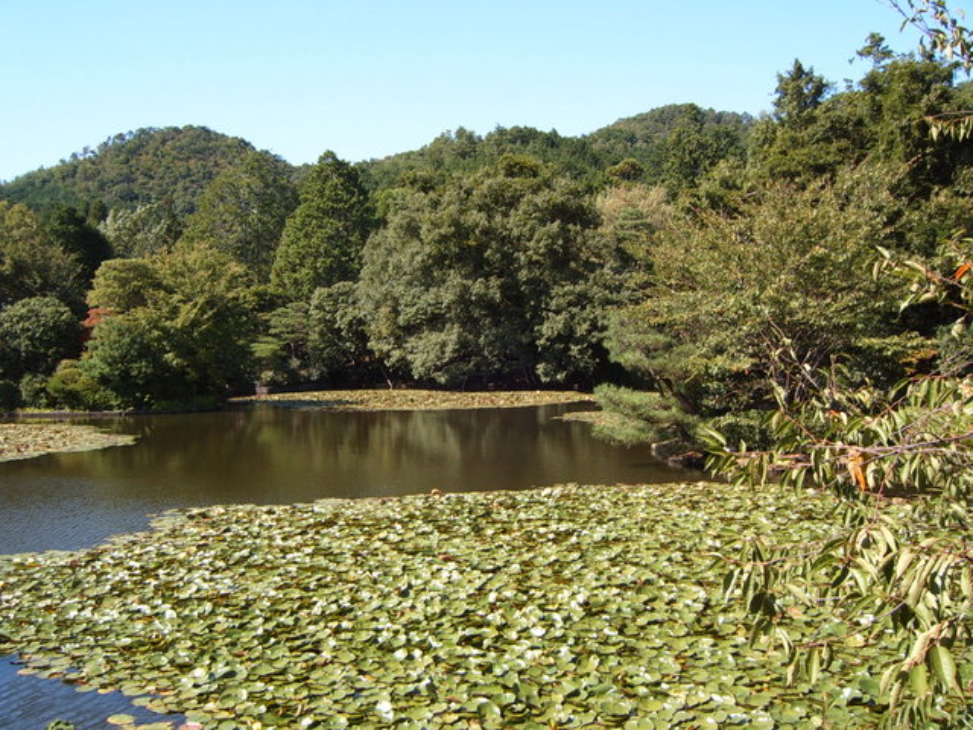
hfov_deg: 50.1
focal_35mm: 37
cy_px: 365
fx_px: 1040
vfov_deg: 38.7
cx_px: 486
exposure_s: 1/125
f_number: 6
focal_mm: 6.2
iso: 63
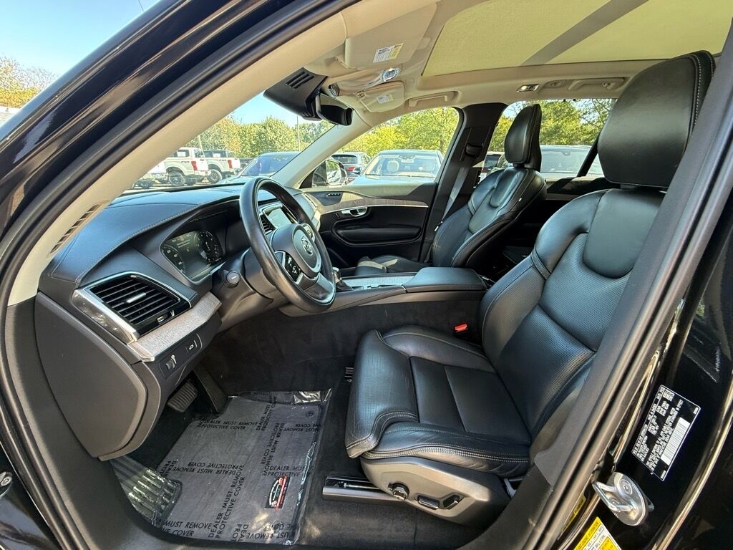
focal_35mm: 14
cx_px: 366
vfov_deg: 85.7
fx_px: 296
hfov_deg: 102.1
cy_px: 275
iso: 200
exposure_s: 1/99
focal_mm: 2.22
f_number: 2.2
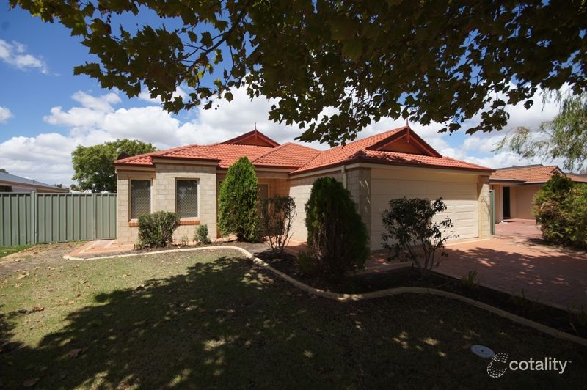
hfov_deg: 100.4
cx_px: 294
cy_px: 195
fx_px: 244
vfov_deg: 77.2
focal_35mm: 15
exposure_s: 1/250
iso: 100
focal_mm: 10
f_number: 4
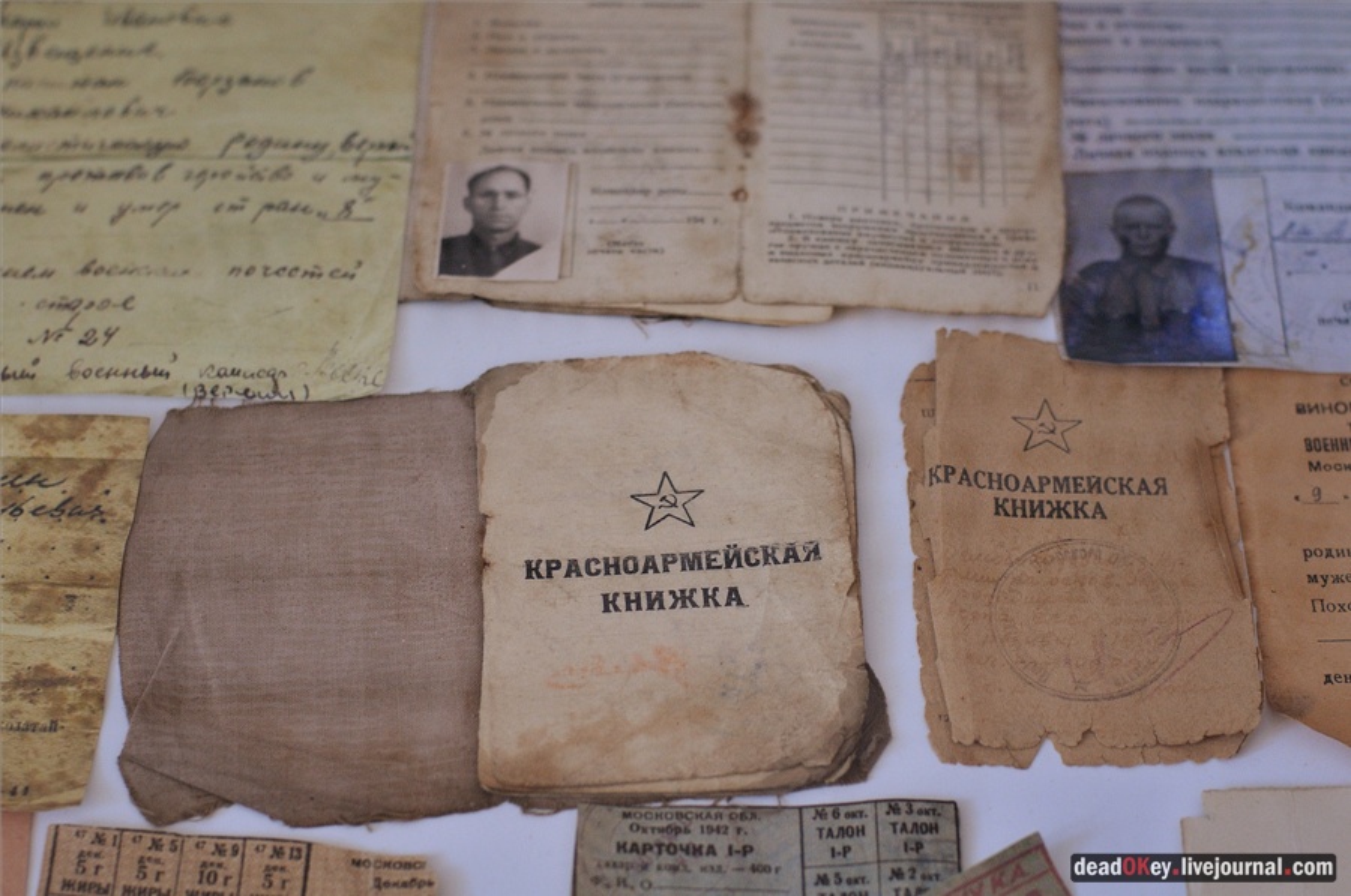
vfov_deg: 18.1
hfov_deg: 27.0
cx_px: 676
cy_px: 448
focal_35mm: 75
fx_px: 2810
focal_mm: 50
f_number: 3.2
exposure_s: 1/160
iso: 800
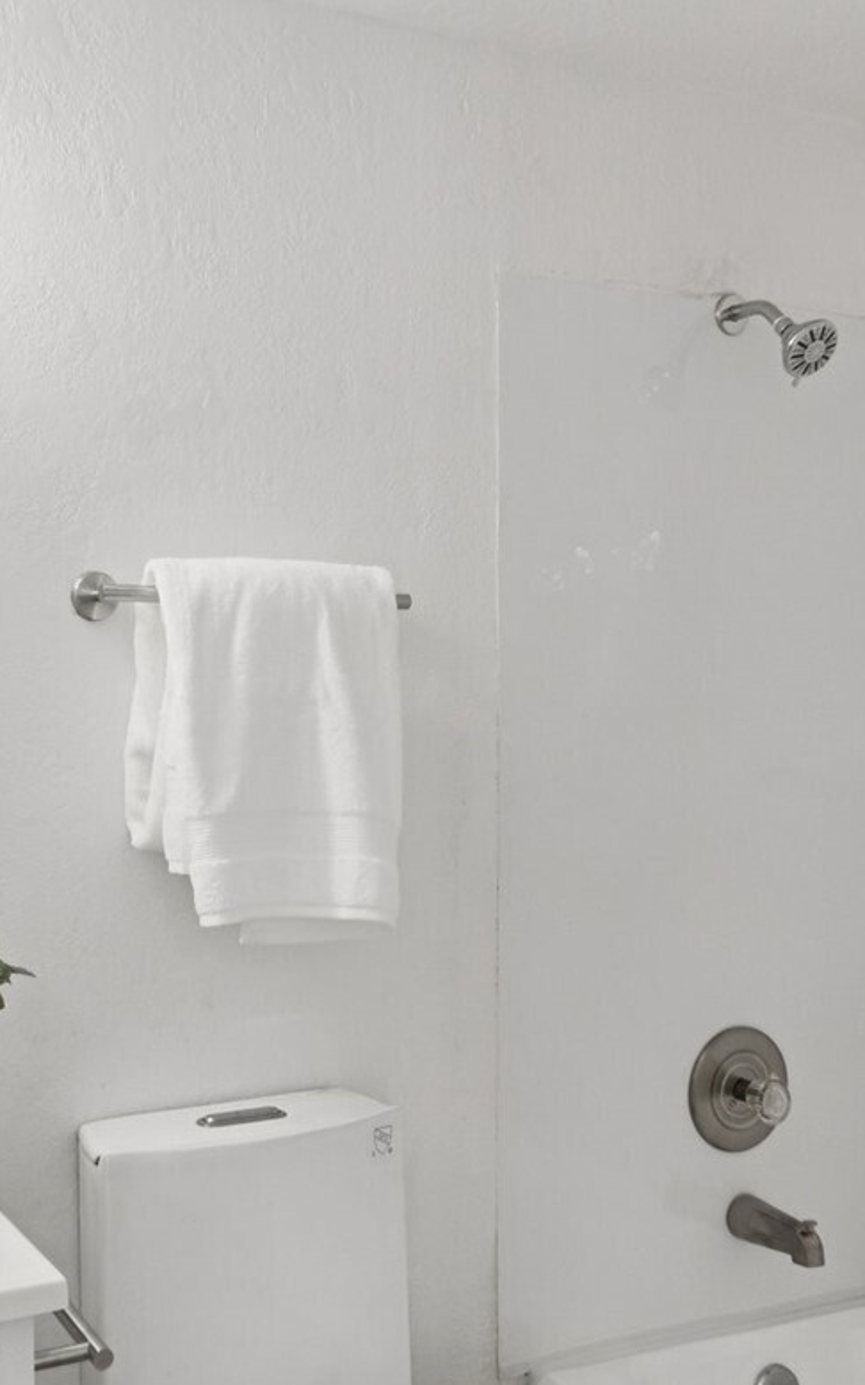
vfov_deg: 47.5
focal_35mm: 42
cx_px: 197
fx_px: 1572
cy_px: 702
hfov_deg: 30.2
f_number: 9
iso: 250
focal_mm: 12.5
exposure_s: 1/13
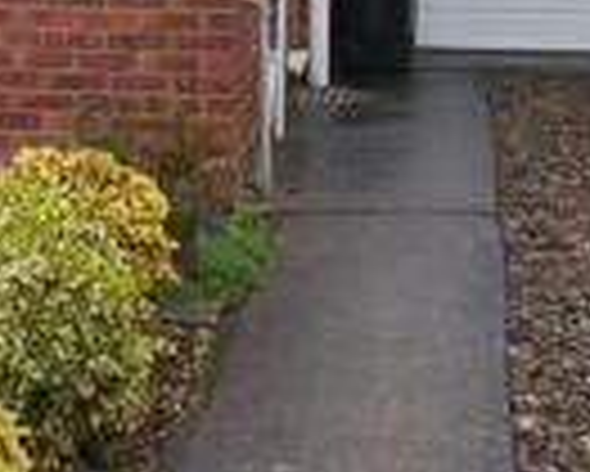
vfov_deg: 9.2
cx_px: -173
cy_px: -196
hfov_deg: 11.5
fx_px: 2866
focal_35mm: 164
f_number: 4.5
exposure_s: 1/206
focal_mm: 4.99
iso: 100
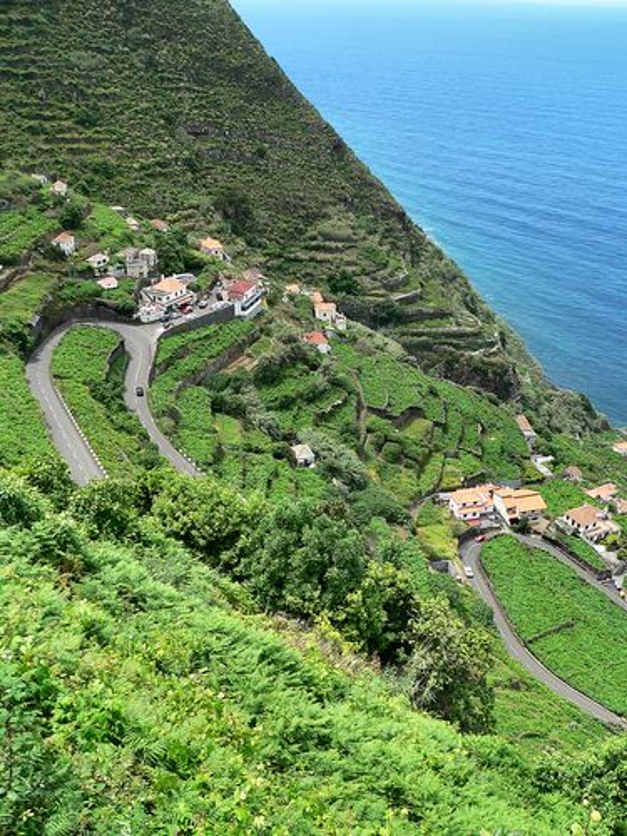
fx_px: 869
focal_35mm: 36
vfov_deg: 51.4
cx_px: 314
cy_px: 418
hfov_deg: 39.7
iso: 80
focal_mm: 6
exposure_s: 1/320
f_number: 4
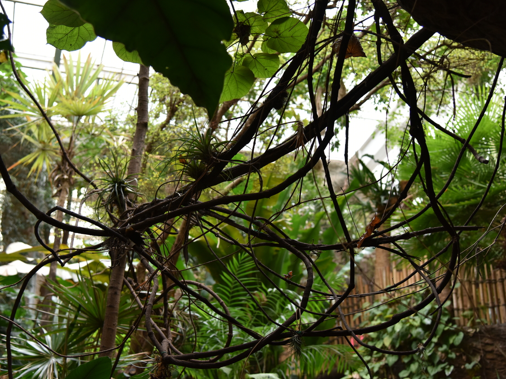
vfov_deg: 32.9
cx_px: 241
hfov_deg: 42.9
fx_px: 643
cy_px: 191
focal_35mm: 44
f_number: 4
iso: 900
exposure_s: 1/80
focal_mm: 40
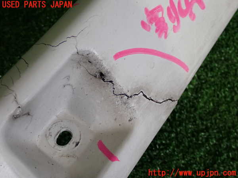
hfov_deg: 31.2
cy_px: 89
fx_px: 426
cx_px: 119
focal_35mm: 62
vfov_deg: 23.7
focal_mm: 11.09
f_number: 3.6
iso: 200
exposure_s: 1/60
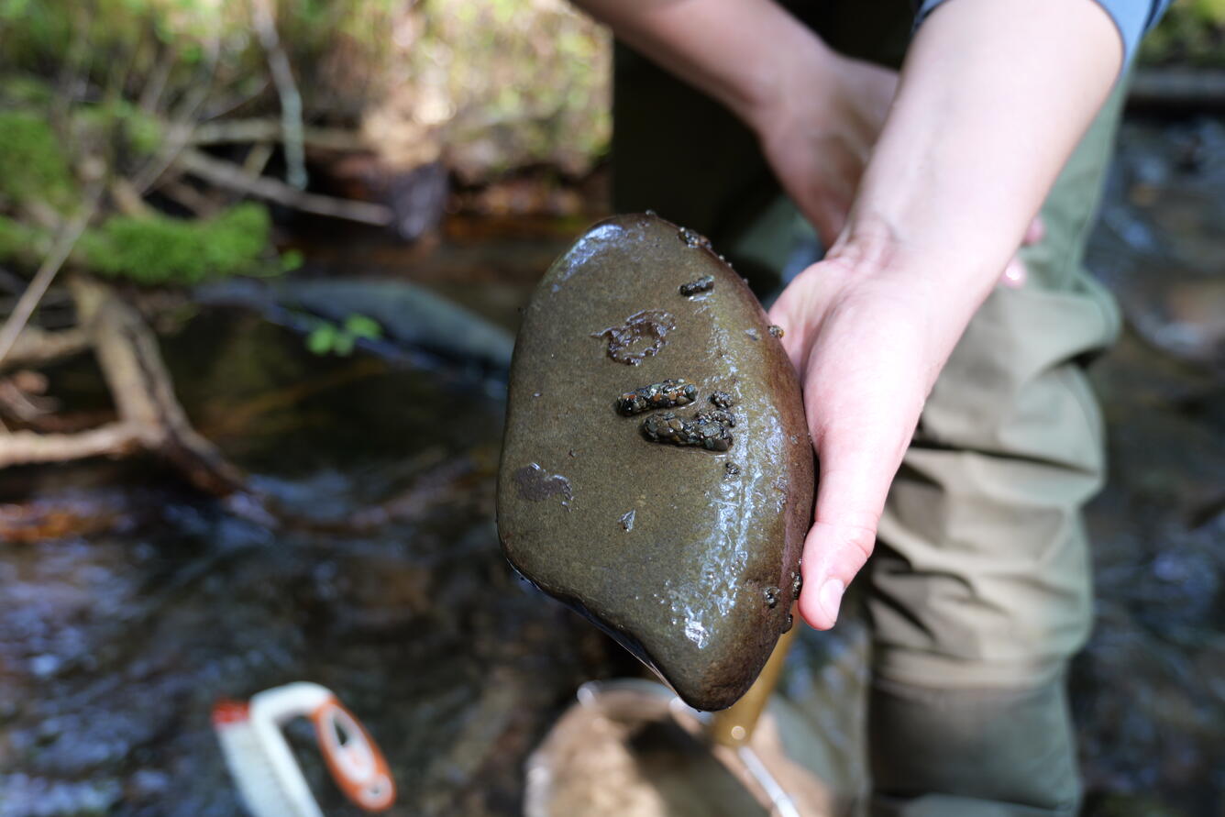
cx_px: 612
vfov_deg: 40.0
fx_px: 1123
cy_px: 408
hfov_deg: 57.2
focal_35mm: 33
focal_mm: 33
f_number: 4.3
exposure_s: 1/20
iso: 320
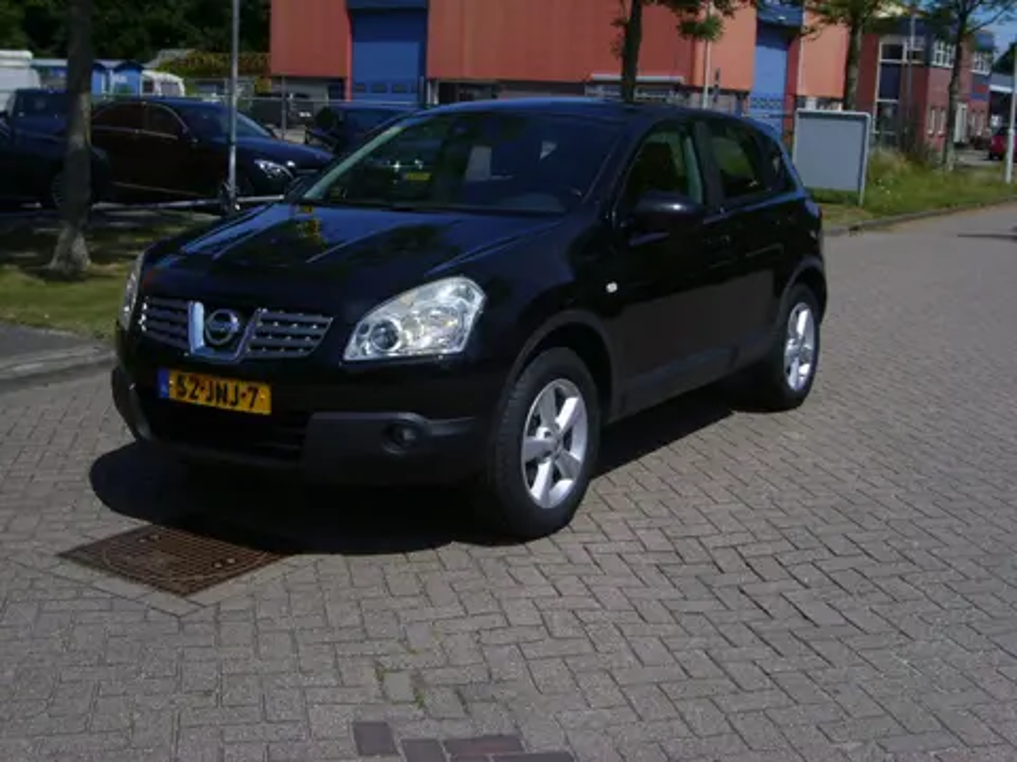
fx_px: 1263
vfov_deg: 33.6
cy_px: 381
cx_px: 508
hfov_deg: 43.9
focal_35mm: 43
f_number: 3
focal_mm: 7.2
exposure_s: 1/1000
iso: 50
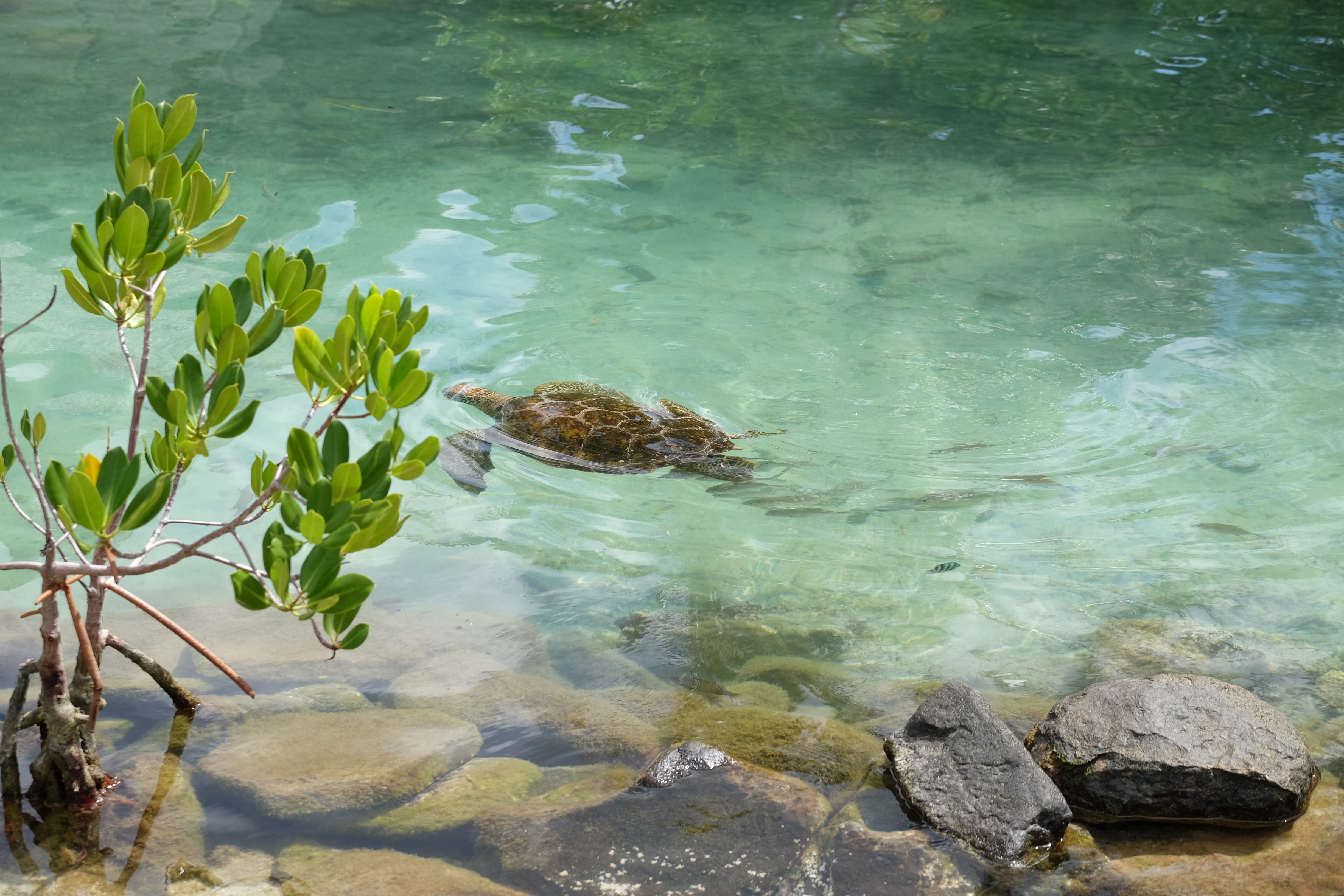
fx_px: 2800
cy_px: 448
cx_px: 672
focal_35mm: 75
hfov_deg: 27.0
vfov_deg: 18.2
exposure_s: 1/750
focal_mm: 50
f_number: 4.5
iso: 200
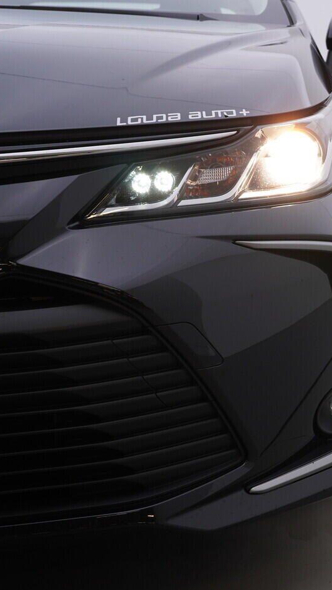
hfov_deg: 20.0
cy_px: 297
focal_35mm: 57
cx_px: 379
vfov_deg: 36.6
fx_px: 892
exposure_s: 1/100
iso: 125
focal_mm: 24
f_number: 4.5
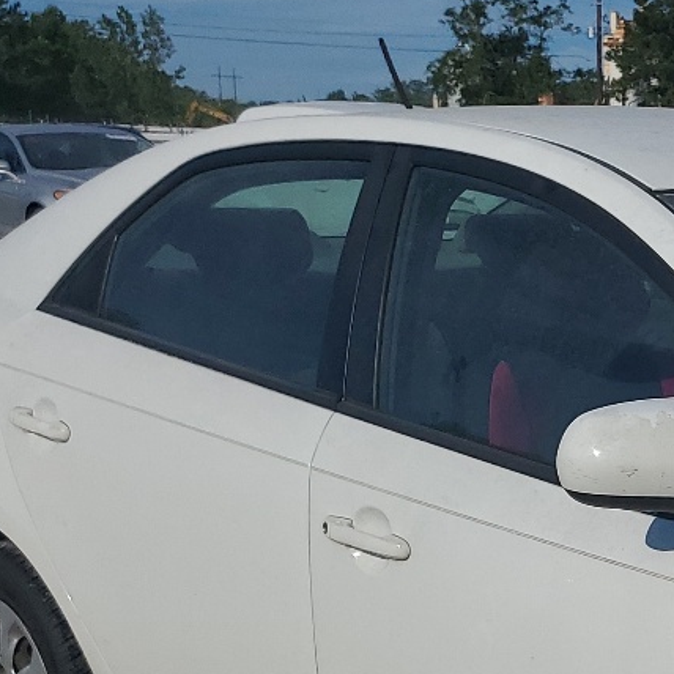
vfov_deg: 19.7
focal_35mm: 86
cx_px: 1028
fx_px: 1894
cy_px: 647
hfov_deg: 17.9
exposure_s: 1/10000
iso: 51
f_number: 1.5
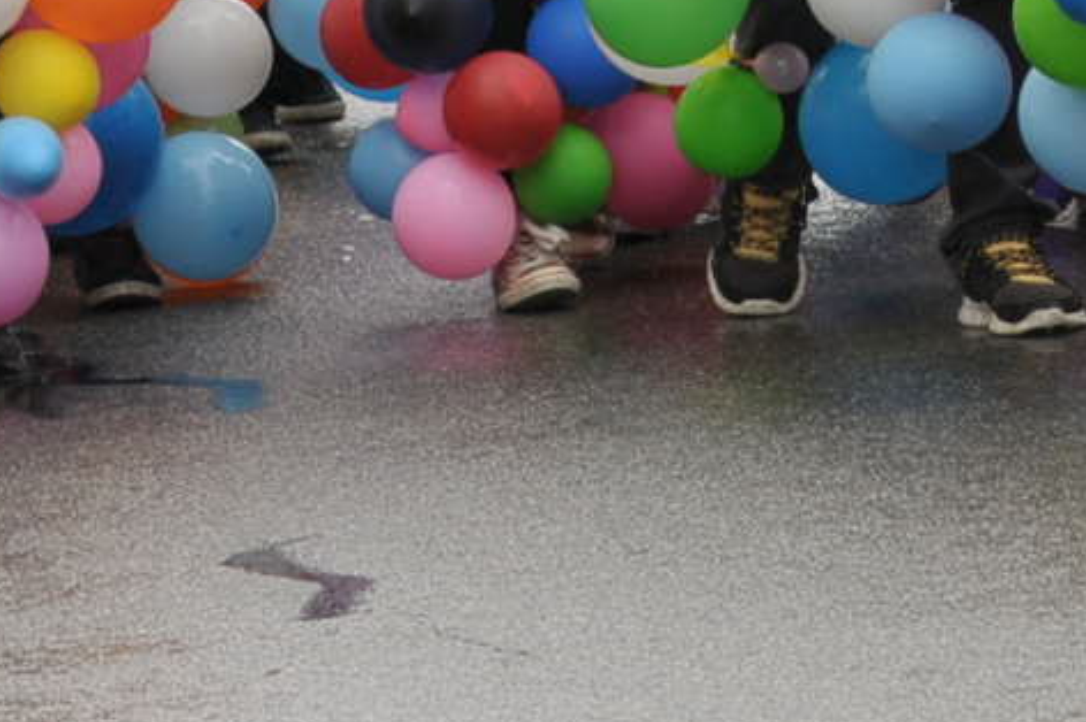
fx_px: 19512
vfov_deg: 2.1
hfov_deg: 3.2
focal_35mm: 647
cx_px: 1256
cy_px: -678
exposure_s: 1/250
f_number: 7.1
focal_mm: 95
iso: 200
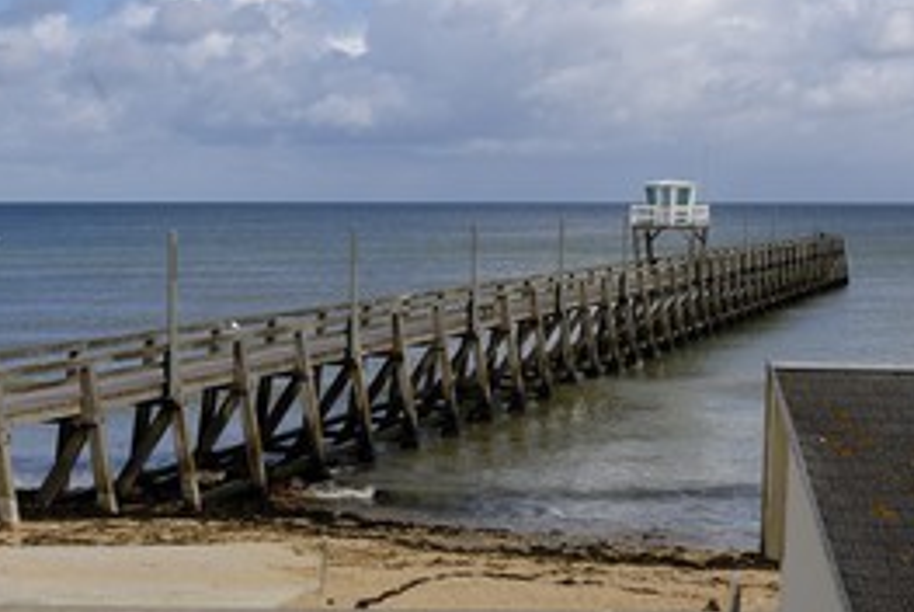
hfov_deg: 30.0
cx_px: 379
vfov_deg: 20.4
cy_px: 275
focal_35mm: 67
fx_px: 1703
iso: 100
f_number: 9.5
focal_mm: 28
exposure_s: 1/160
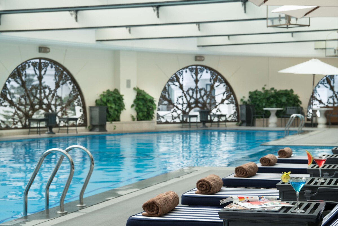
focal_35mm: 85
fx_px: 798
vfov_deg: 16.1
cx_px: 169
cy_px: 113
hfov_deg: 23.9
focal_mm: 85
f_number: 8
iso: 100
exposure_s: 1/100
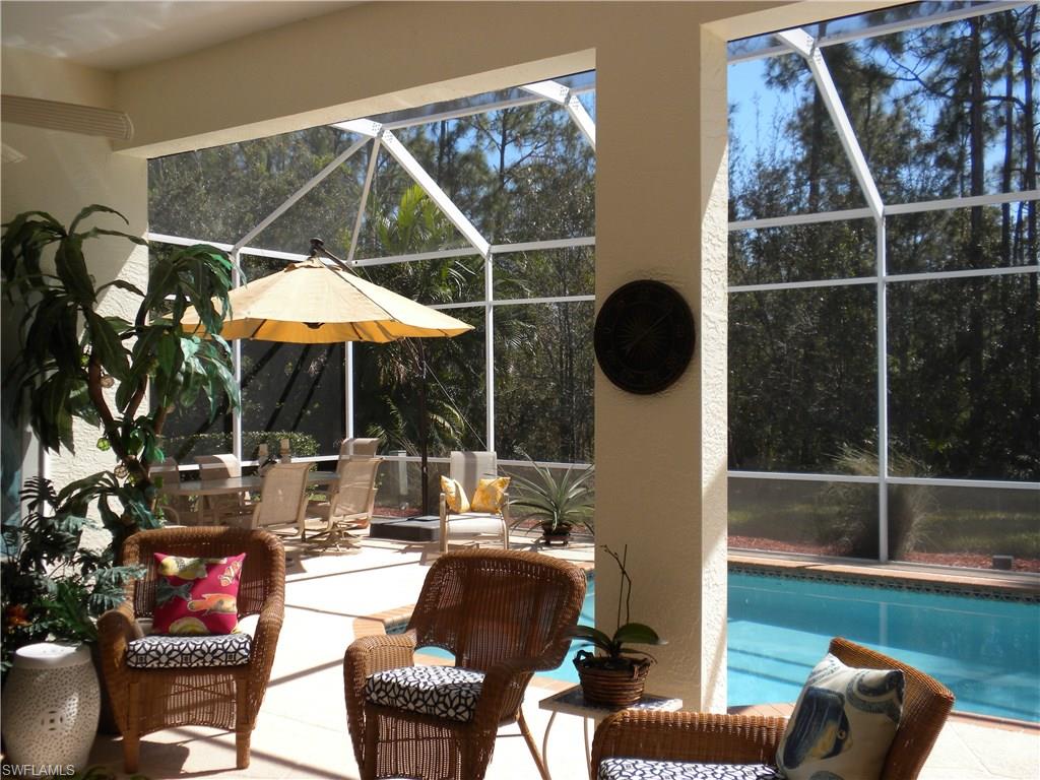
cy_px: 390
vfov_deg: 38.7
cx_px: 520
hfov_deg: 50.1
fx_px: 1112
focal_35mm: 37
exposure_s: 1/400
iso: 64
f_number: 3.5
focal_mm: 6.6
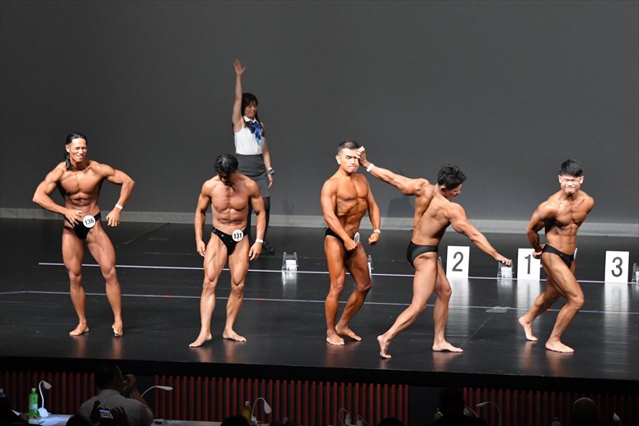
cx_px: 320
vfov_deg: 7.9
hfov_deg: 11.8
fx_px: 3087
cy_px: 213
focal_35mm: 174
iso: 5000
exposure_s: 1/400
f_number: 5.6
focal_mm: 116
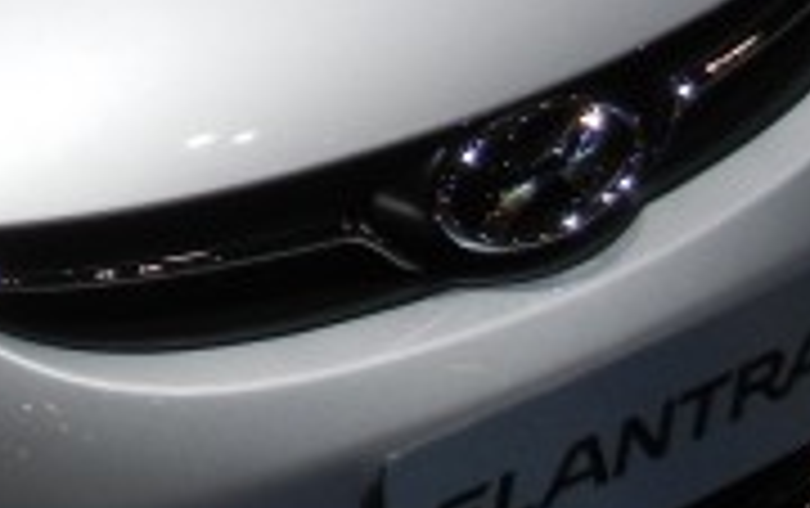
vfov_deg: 9.1
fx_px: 3116
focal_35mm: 141
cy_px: -189
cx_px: -576
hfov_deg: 13.5
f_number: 3.5
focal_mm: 5.4
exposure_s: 1/216
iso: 160
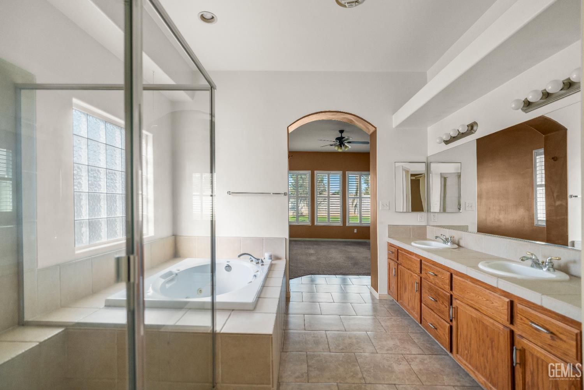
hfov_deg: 96.7
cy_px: 195
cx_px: 292
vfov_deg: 73.7
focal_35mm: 16
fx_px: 260
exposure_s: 1/400
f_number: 1.8
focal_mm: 16
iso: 800
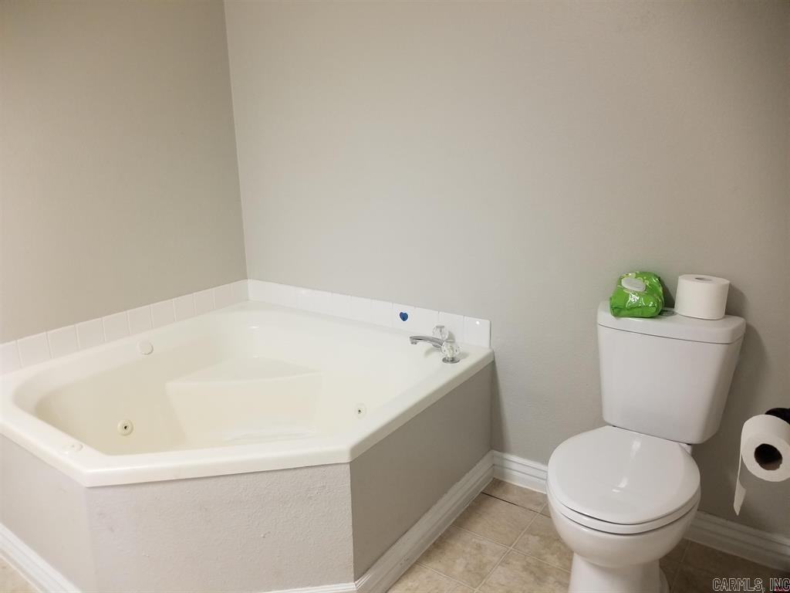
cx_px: 395
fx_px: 593
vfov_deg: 53.1
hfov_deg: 67.3
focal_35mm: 26
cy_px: 296
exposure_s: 1/24
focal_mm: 4.25
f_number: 1.7
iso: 250
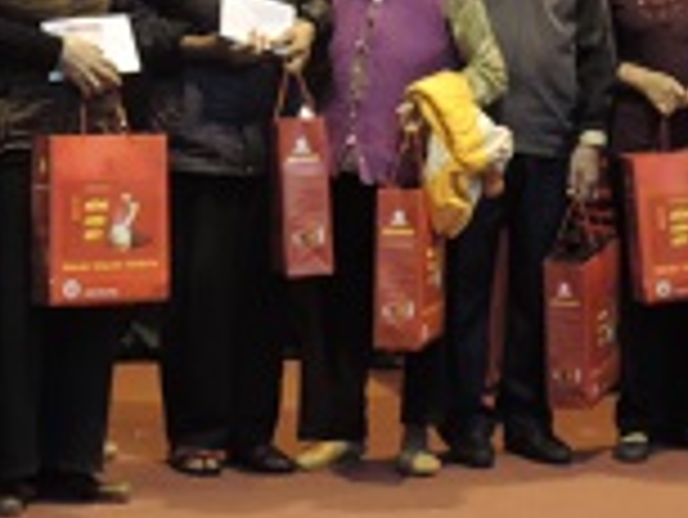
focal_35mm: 131
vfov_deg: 11.0
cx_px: 297
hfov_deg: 15.0
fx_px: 2606
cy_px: -182
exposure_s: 1/50
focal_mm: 7.1
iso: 220
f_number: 3.3
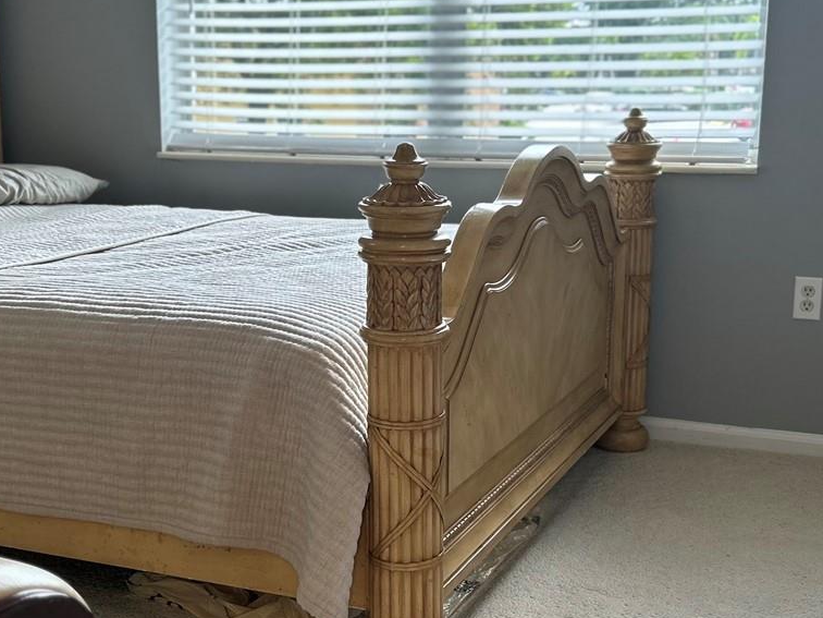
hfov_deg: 34.8
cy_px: 343
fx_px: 1308
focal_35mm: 55
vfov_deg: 26.5
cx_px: 336
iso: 80
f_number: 1.5
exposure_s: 1/120
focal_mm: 5.7
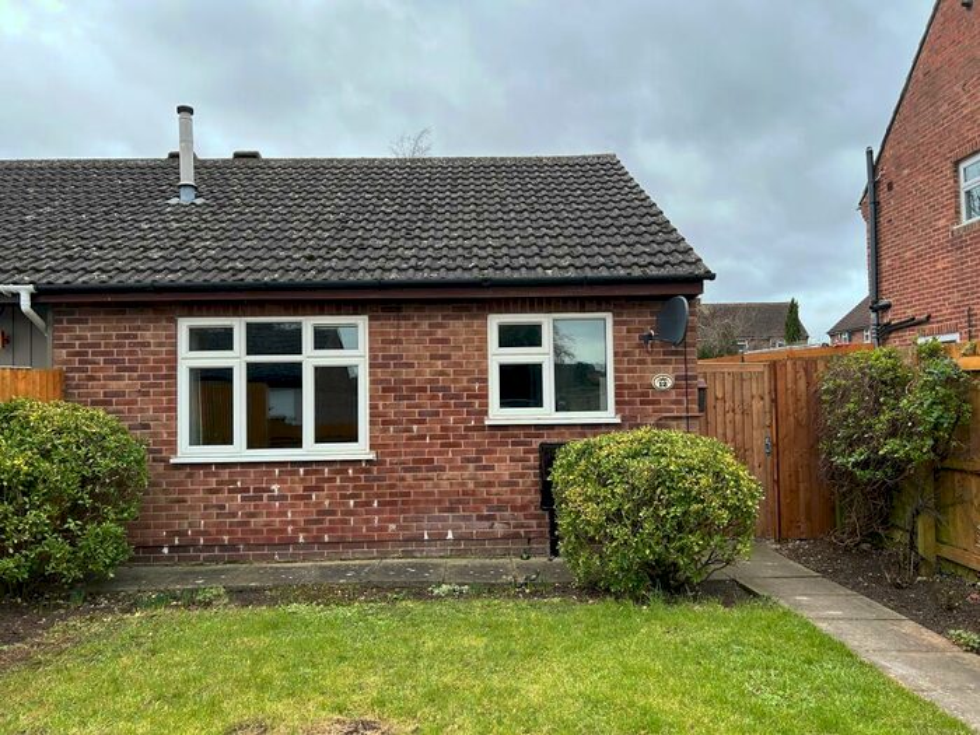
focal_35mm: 26
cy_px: 368
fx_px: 736
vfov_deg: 53.1
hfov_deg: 67.3
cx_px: 490
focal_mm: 5.7
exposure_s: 1/301
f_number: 1.5
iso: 50
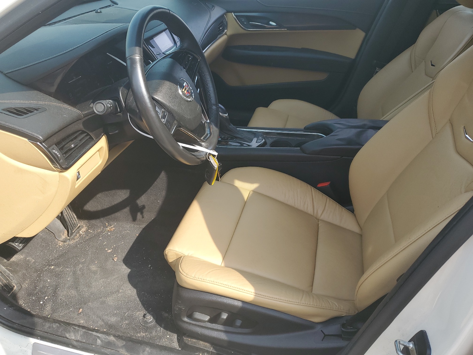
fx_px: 355
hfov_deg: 67.3
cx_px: 236
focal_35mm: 26
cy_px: 178
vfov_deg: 53.1
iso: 50
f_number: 1.5
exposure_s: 1/909
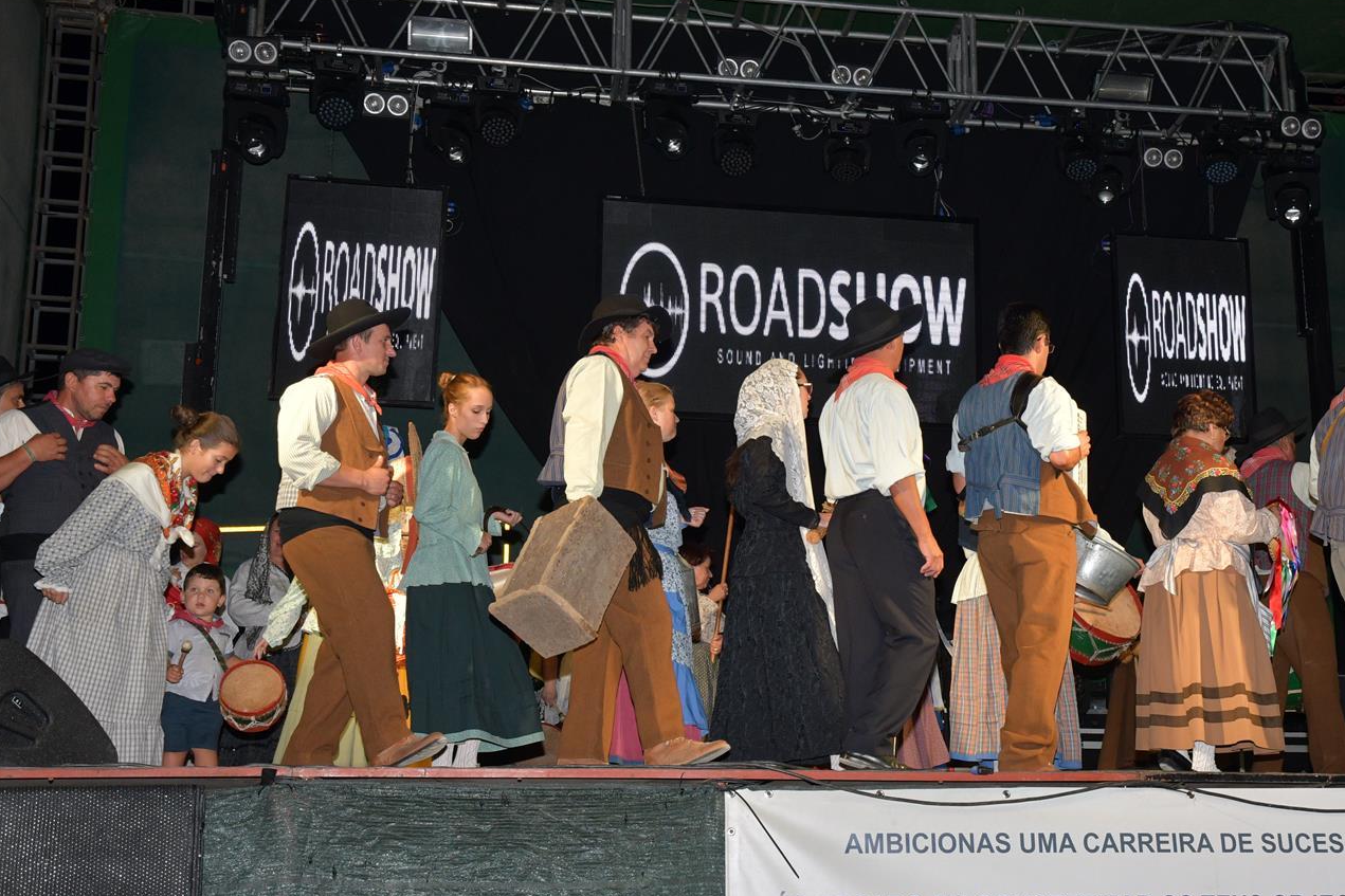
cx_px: 850
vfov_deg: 26.2
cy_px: 456
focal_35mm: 52
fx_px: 1929
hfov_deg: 38.2
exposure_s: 1/160
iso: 1000
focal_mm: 27
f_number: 7.1
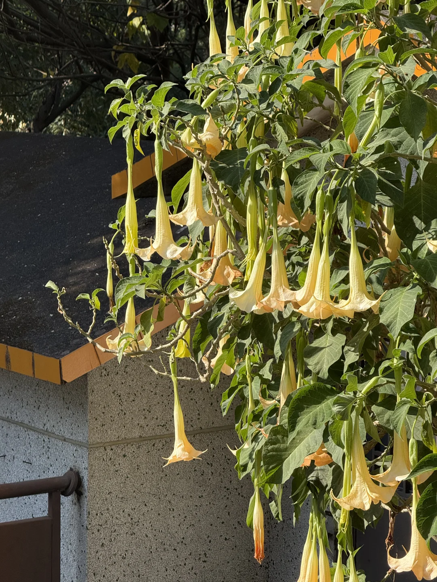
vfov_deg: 16.4
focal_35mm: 120
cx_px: 218
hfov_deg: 12.3
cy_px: 291
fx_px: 2020
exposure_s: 1/693
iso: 50
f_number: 2.8
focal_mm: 15.66
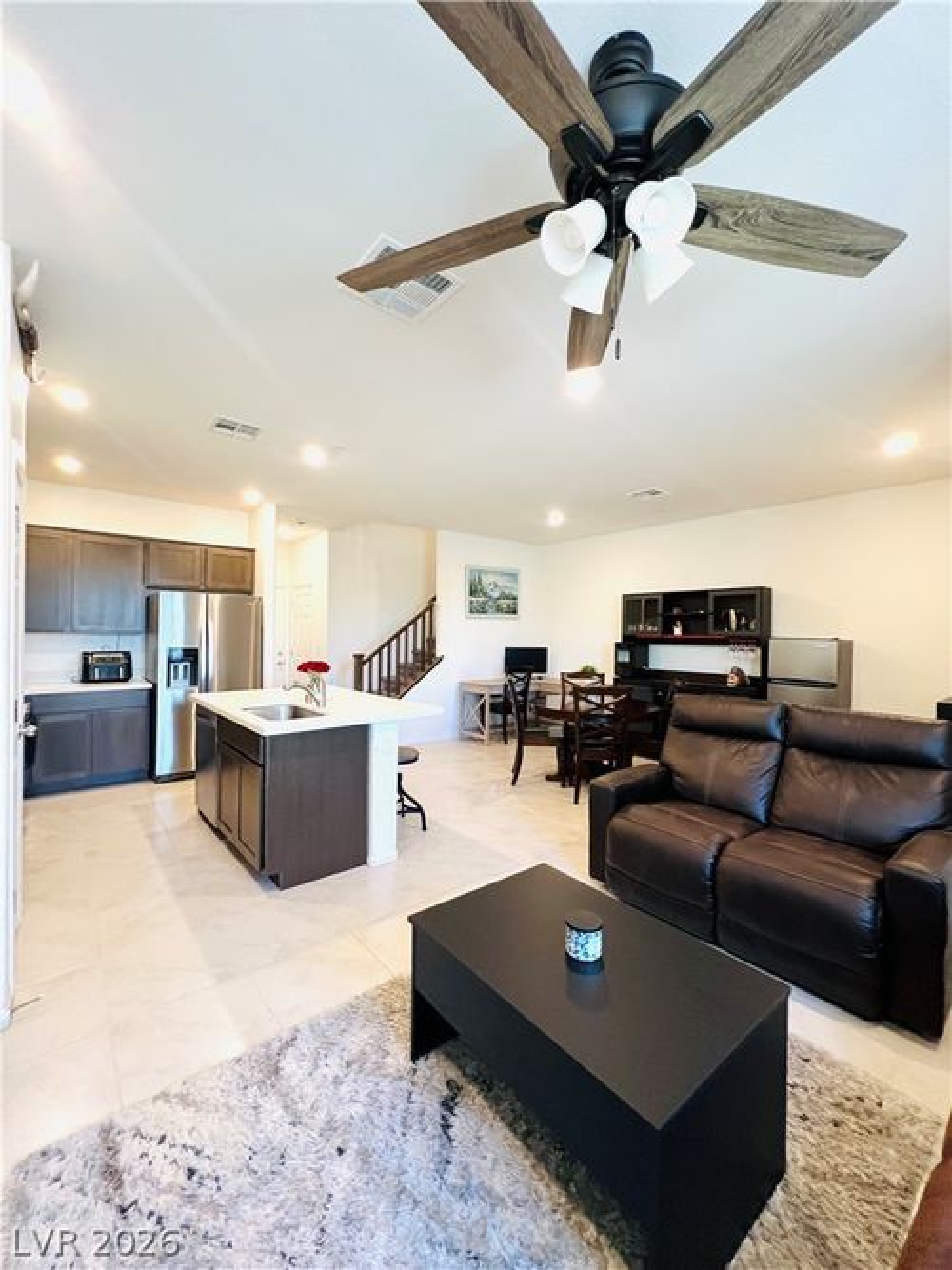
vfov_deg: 106.2
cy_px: 635
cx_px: 476
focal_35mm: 13
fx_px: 477
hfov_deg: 89.9
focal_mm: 1.57
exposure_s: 1/60
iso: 250
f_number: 1.8
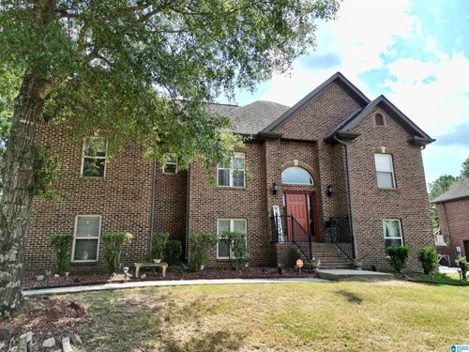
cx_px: 234
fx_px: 325
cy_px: 176
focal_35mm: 24
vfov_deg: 56.8
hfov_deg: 71.6
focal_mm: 6.72
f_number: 1.7
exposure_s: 1/1500
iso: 100
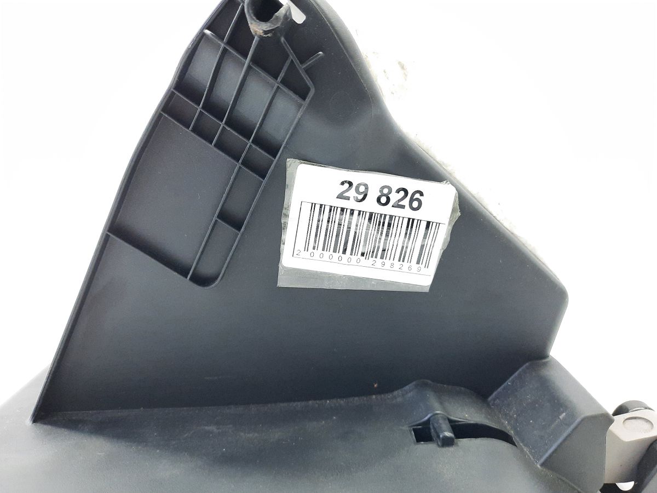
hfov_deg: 69.4
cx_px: 328
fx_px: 474
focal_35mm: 25
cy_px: 246
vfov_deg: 54.9
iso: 400
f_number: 2
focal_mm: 4.6
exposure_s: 1/50
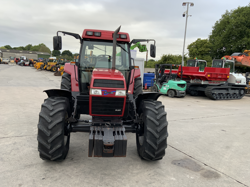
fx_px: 209
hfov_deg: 61.7
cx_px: 125
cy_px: 94
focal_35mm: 29
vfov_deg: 48.2
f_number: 1.8
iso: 16
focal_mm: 3
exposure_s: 1/226
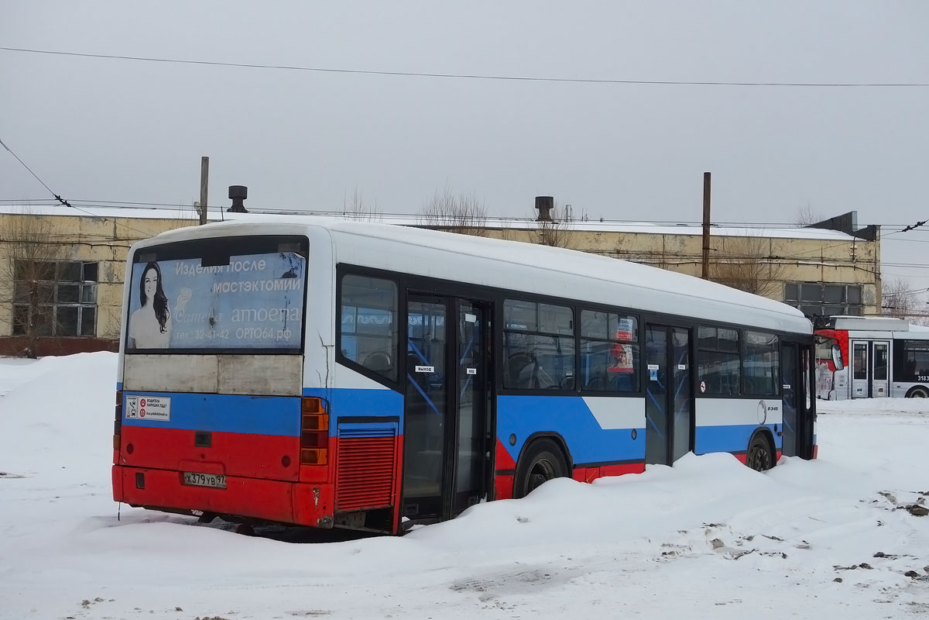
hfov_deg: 48.5
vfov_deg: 33.4
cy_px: 310
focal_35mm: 40
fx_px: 1032
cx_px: 464
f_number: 5.6
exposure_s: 1/500
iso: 125
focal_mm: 14.93
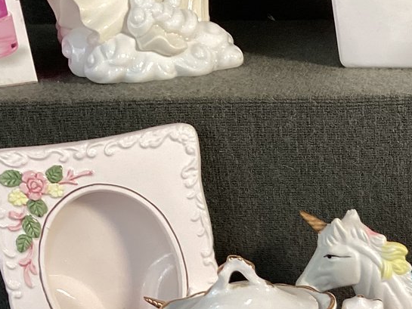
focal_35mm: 86
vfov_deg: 16.5
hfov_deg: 21.3
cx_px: 482
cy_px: 361
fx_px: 1024
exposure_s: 1/60
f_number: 2.4
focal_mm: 3.3
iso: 100
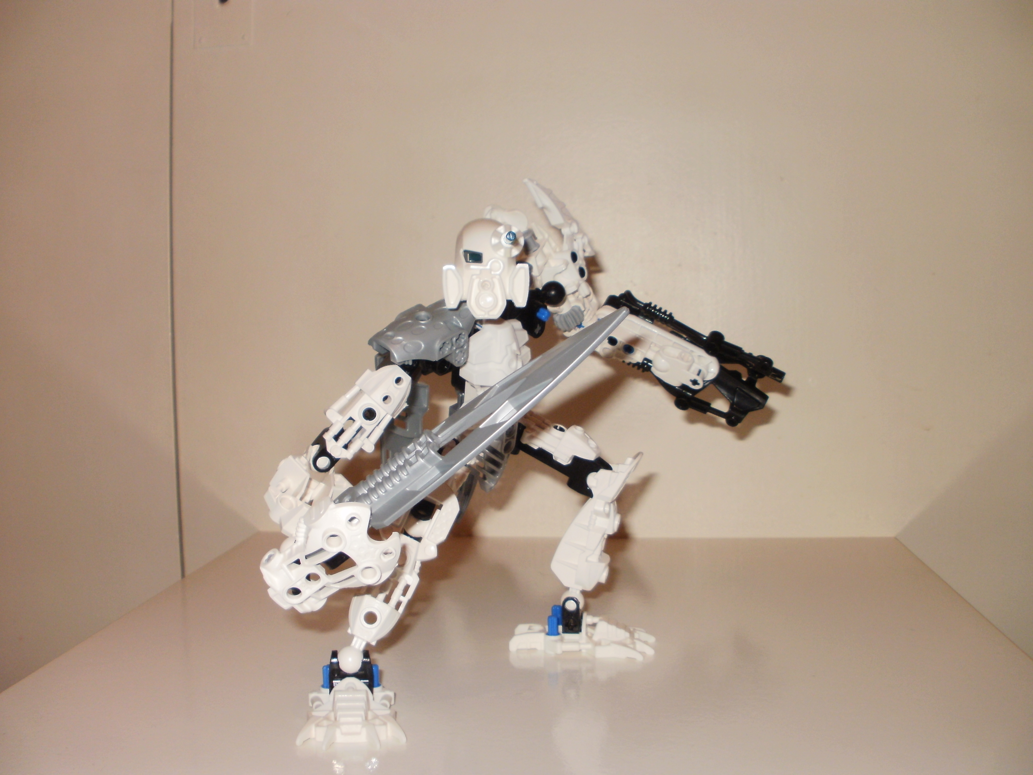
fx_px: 1074
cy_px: 388
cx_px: 516
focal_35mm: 36
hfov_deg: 51.4
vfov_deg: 39.7
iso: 125
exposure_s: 1/30
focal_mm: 6.3
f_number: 3.5
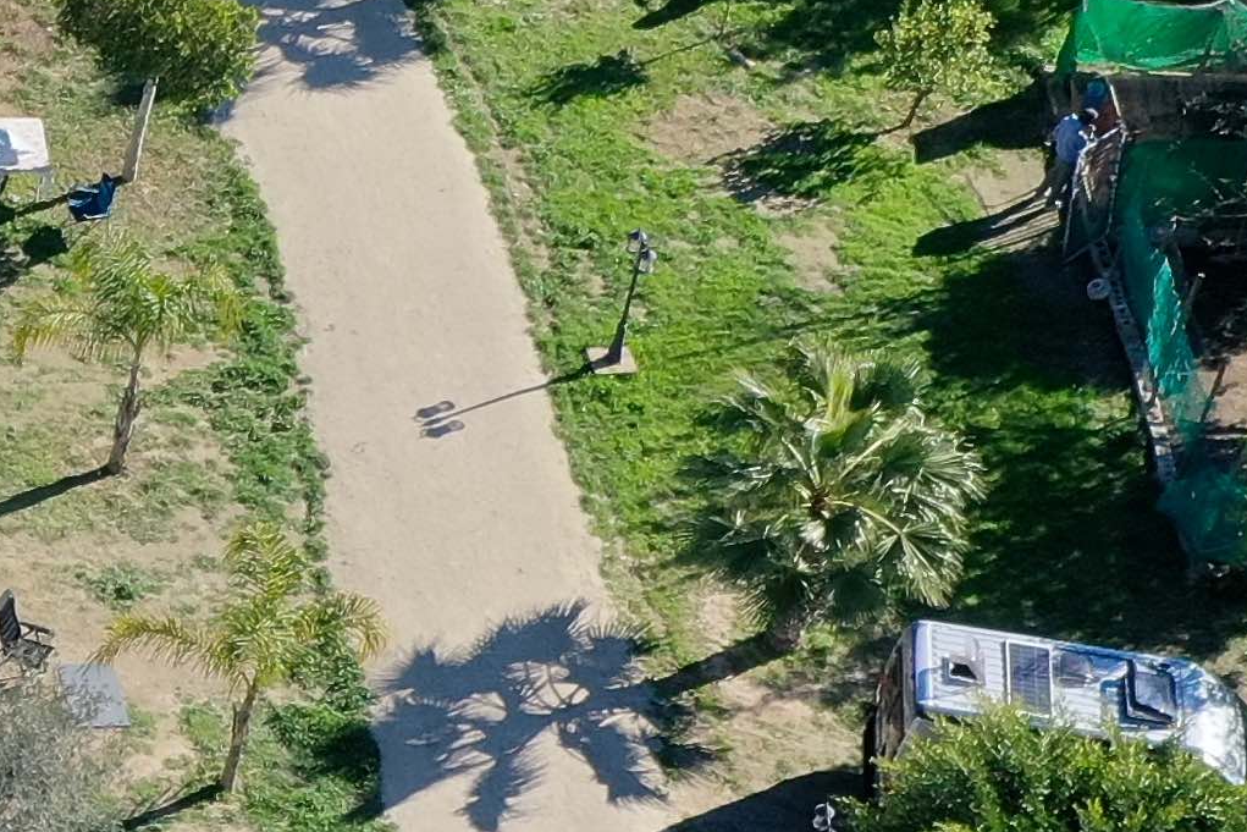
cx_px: -925
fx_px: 5196
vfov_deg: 9.1
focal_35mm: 150
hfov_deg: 12.6
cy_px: 677
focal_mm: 10.26
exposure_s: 1/320
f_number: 5
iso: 100
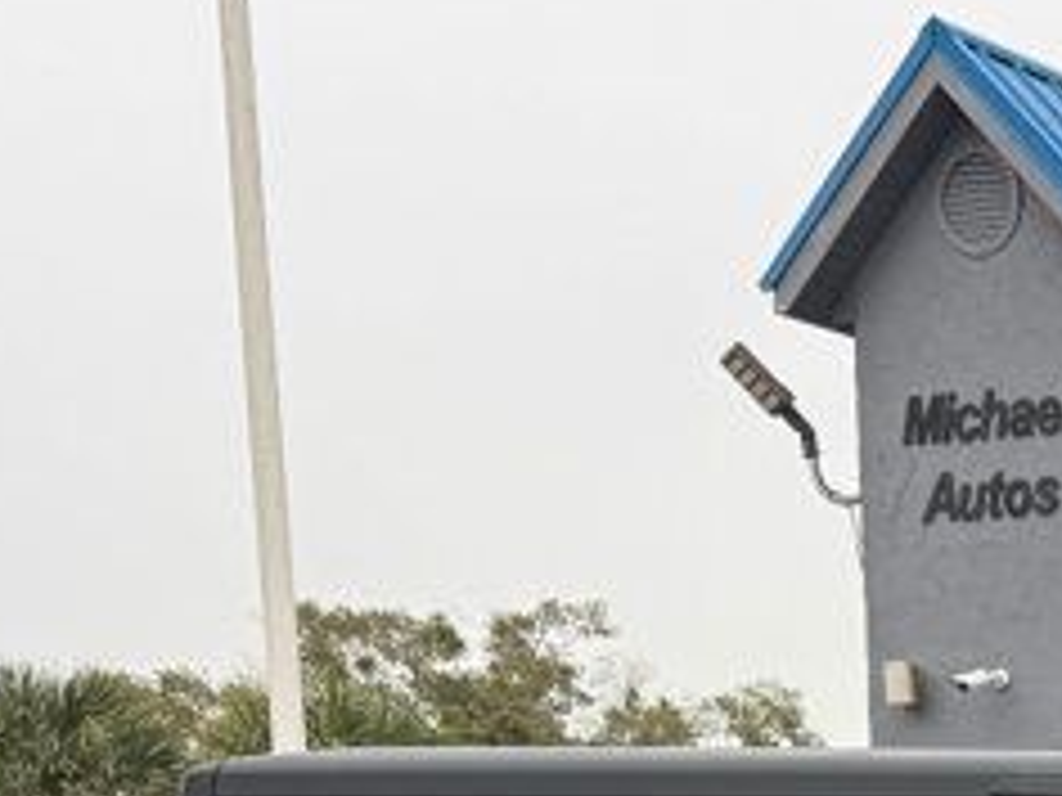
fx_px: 3191
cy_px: 1552
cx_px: 2092
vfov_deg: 12.6
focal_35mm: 104
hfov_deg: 15.4
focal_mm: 6.76
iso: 80
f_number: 1.78
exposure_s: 1/535
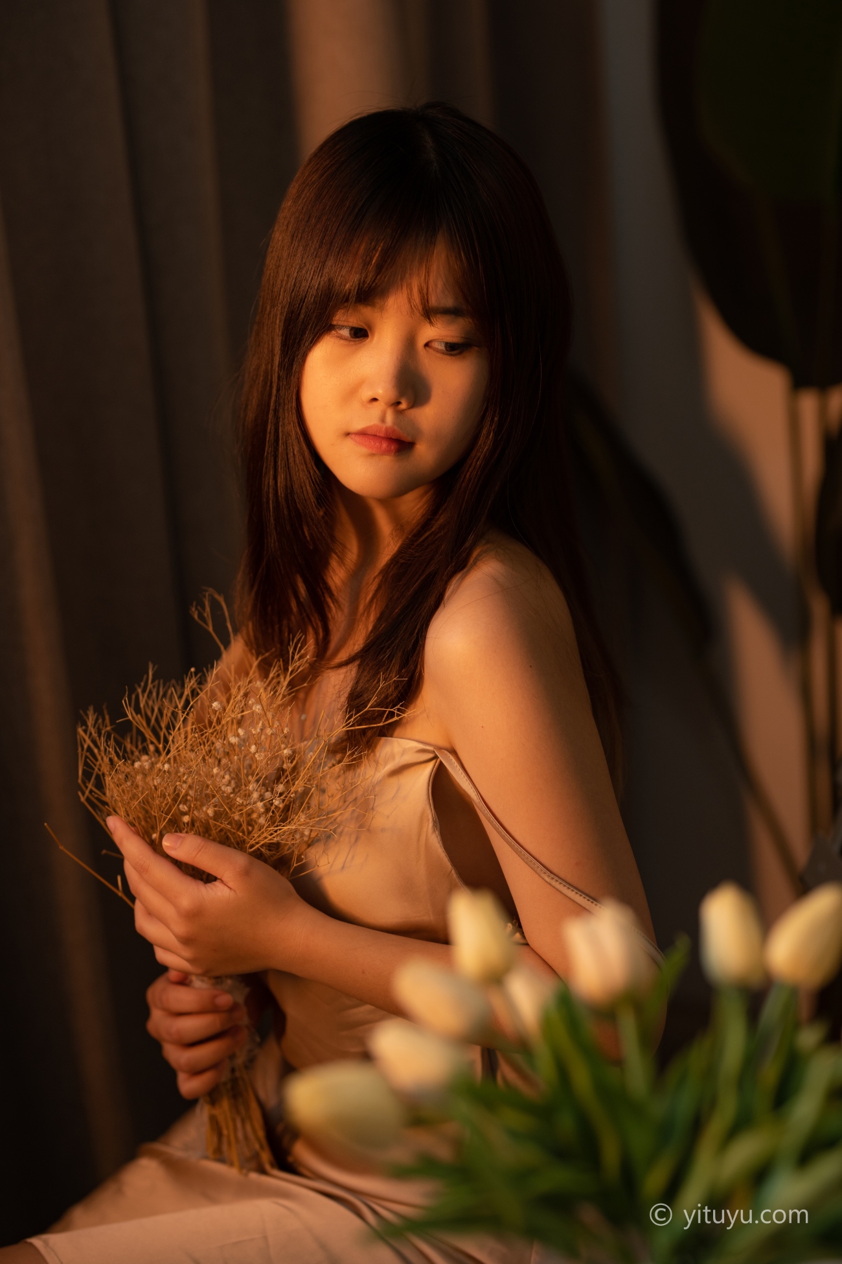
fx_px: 2982
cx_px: 421
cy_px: 632
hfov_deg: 16.1
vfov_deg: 23.9
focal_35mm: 85
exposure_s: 1/100
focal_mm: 85
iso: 320
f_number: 2.2
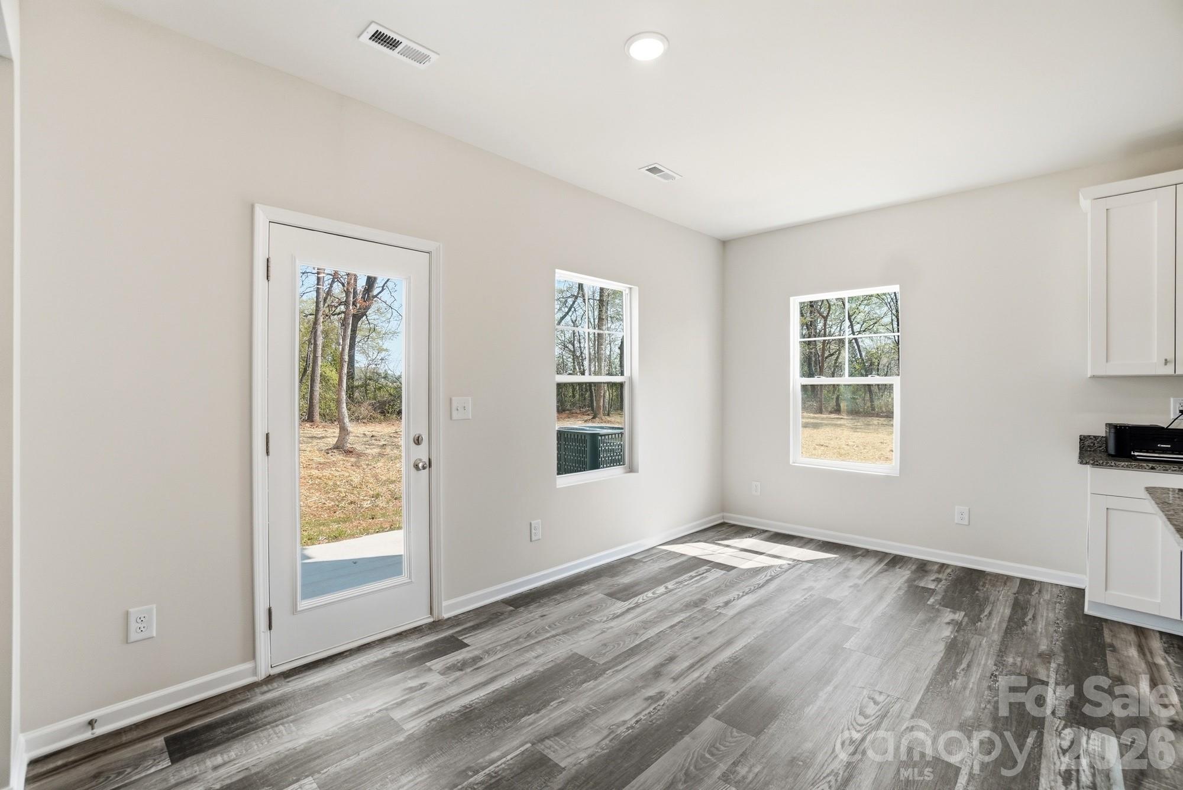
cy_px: 395
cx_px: 592
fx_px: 493
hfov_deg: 100.4
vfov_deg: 77.4
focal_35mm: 15
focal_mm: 10
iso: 100
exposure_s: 1/1250
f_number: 5
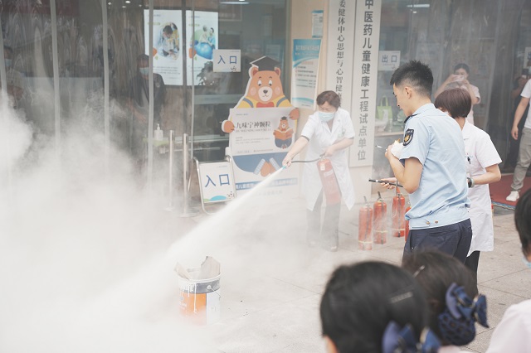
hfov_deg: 41.1
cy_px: 176
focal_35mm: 48
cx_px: 266
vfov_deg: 28.0
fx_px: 708
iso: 125
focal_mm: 48
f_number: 4
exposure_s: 1/400
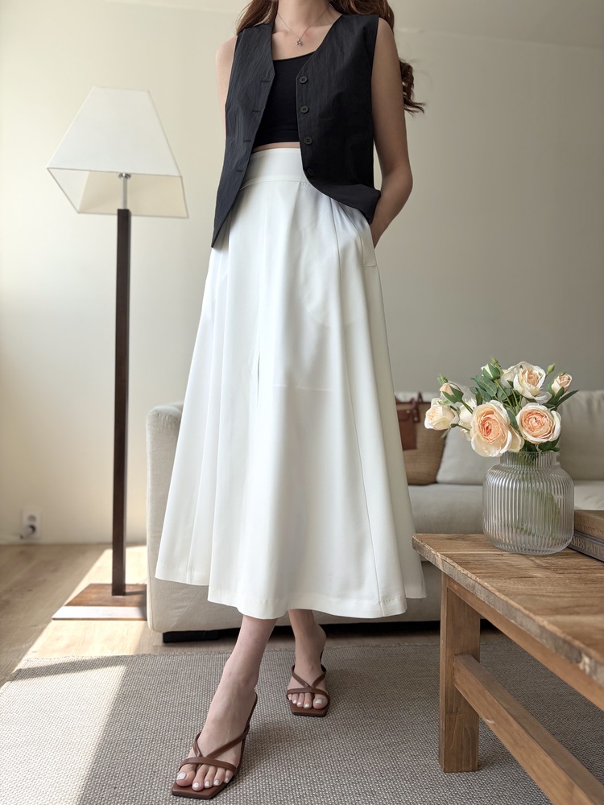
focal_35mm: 26
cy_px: 402
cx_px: 302
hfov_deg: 53.1
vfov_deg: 67.3
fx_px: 605
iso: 50
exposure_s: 1/523
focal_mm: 5.96
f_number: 1.6
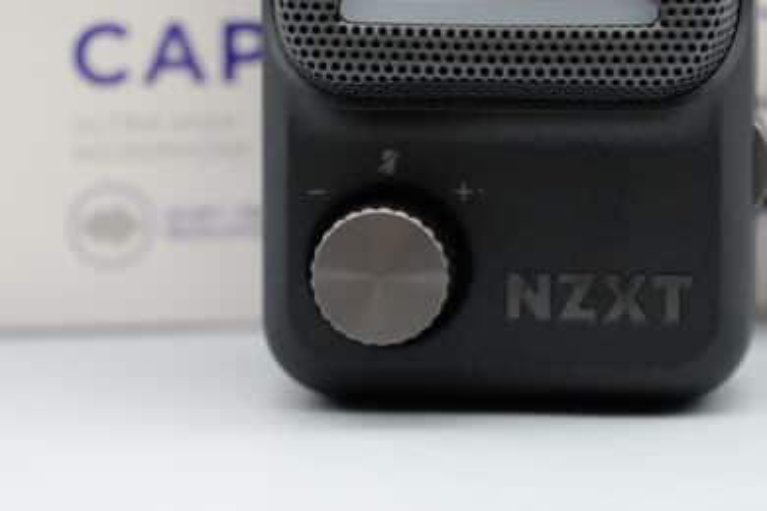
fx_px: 6370
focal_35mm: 299
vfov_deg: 4.6
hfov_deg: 6.9
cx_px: 384
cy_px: 256
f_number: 7.1
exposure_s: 1/320
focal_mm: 299
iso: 4000
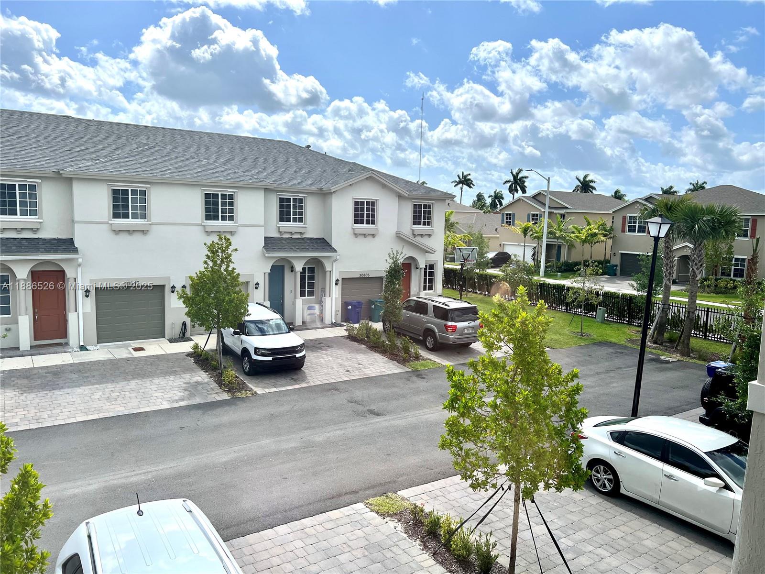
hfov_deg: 67.3
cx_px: 382
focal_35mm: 26
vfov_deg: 53.1
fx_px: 575
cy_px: 287
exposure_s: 1/2695
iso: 50
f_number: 1.5
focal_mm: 5.7
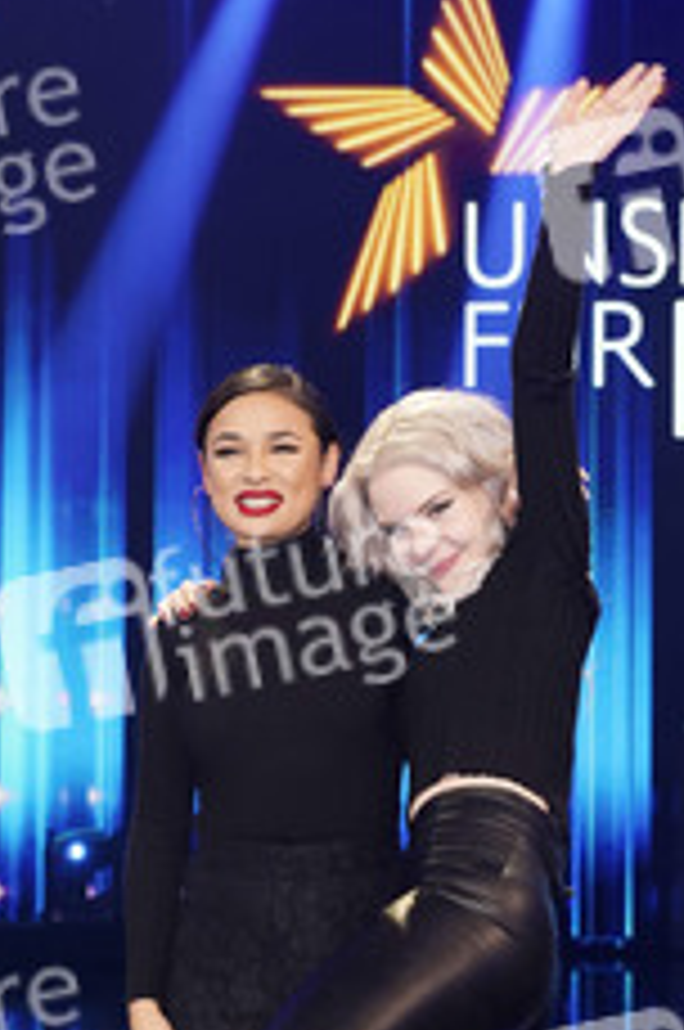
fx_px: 2344
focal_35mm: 82
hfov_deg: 16.6
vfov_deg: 24.3
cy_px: 850
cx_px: 356
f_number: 5
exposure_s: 1/160
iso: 1600
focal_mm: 47
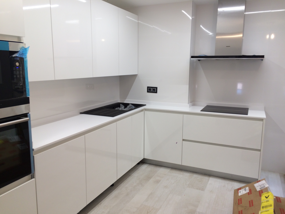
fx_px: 239
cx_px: 142
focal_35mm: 29
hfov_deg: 61.7
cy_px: 107
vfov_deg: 48.2
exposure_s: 1/50
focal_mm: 4.15
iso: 32
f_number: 2.2
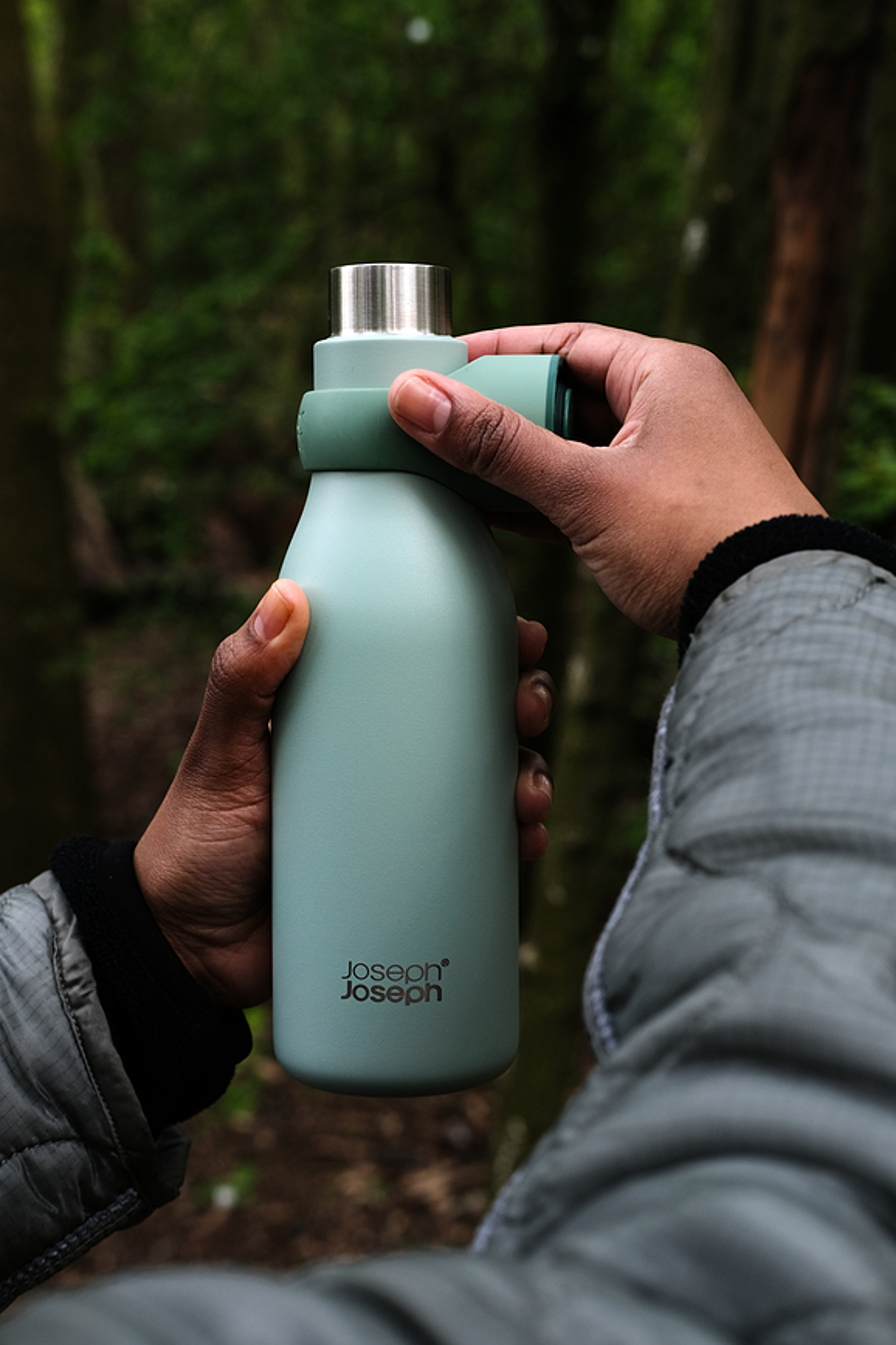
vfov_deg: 37.5
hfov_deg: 25.5
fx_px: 1979
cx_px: 448
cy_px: 672
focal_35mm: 53
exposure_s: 1/250
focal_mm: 35
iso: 250
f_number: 5
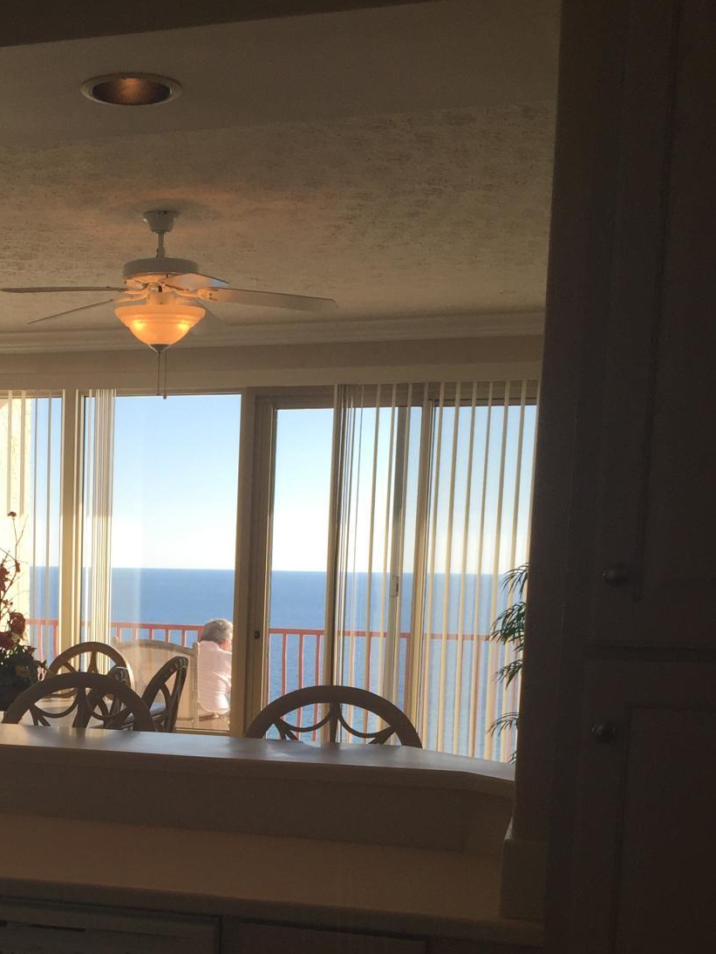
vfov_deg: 35.0
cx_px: 84
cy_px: 770
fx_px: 1461
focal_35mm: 53
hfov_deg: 26.7
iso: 32
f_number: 2.2
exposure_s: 1/482
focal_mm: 4.15
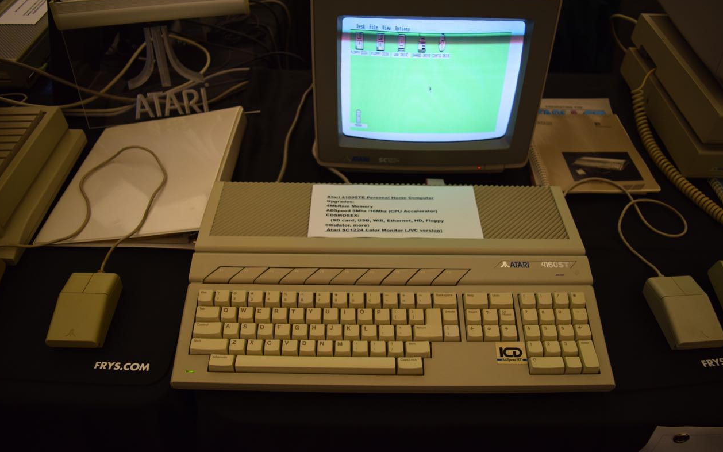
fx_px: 552
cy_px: 223
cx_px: 362
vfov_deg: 44.5
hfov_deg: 66.5
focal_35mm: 28
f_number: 4
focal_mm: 18
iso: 640
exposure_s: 1/60
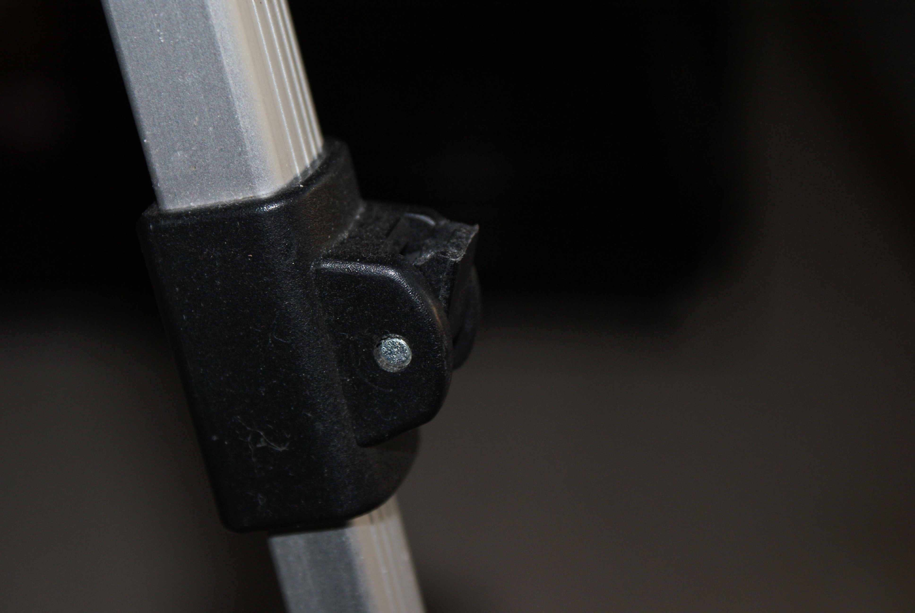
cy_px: 306
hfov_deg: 22.6
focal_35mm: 90
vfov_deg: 15.2
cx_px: 458
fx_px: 2290
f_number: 6.3
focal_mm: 60
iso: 400
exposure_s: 1/100
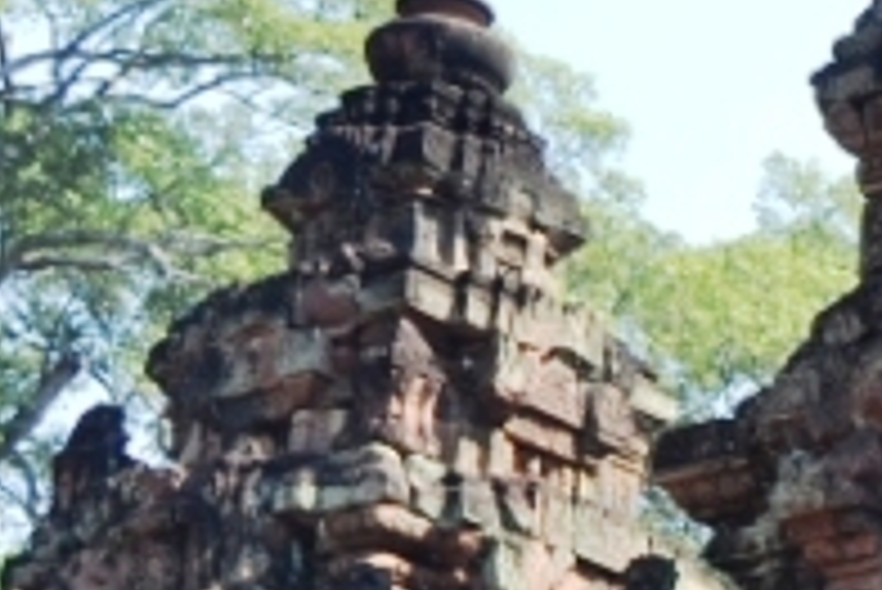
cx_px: 1836
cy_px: 867
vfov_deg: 9.5
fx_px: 3457
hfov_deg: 12.5
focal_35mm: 141
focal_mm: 18
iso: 100
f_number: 5.6
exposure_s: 1/125
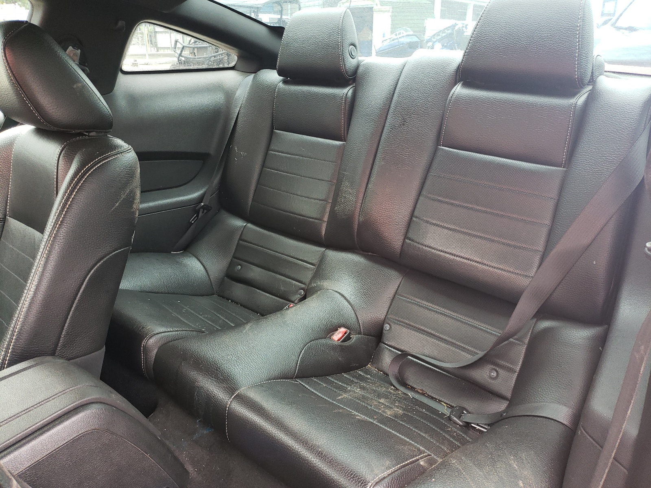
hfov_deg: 67.3
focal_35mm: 26
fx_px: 489
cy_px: 244
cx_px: 326
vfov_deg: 53.1
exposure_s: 1/50
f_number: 1.5
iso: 112
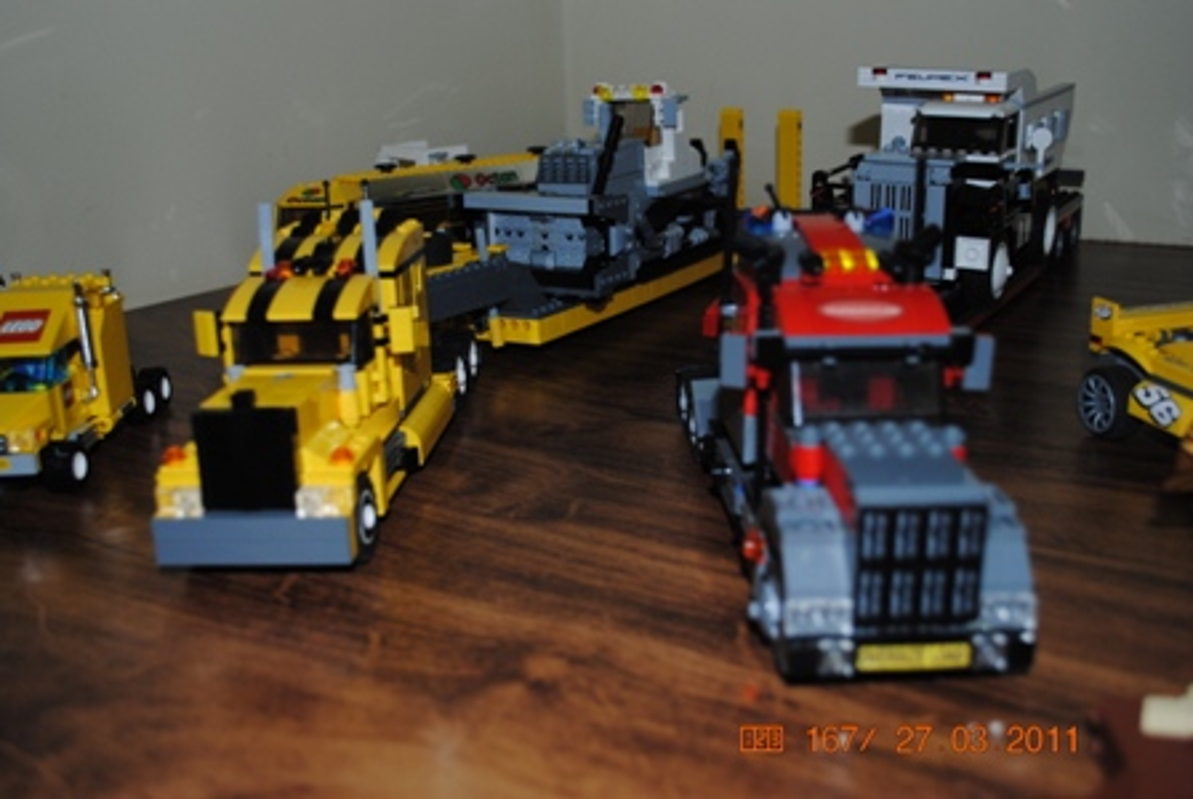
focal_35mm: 39
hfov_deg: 49.5
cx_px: 596
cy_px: 400
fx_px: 1294
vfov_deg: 34.3
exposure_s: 1/60
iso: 200
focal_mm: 26
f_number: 4.2
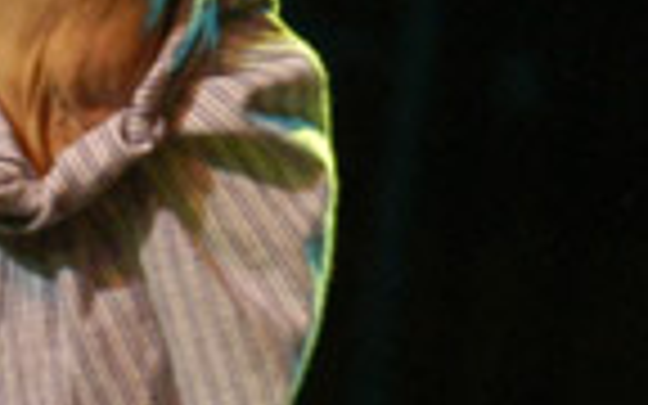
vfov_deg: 1.0
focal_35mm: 1348
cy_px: 184
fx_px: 23806
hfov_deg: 1.6
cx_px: -194
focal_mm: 130
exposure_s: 1/60
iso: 640
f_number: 4.5
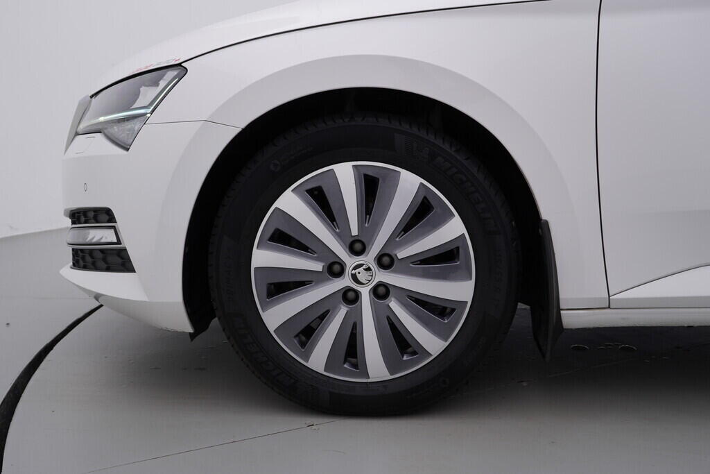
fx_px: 710
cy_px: 237
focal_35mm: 36
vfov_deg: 36.9
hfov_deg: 53.1
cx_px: 355
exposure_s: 1/100
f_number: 4.5
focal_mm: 24
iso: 125
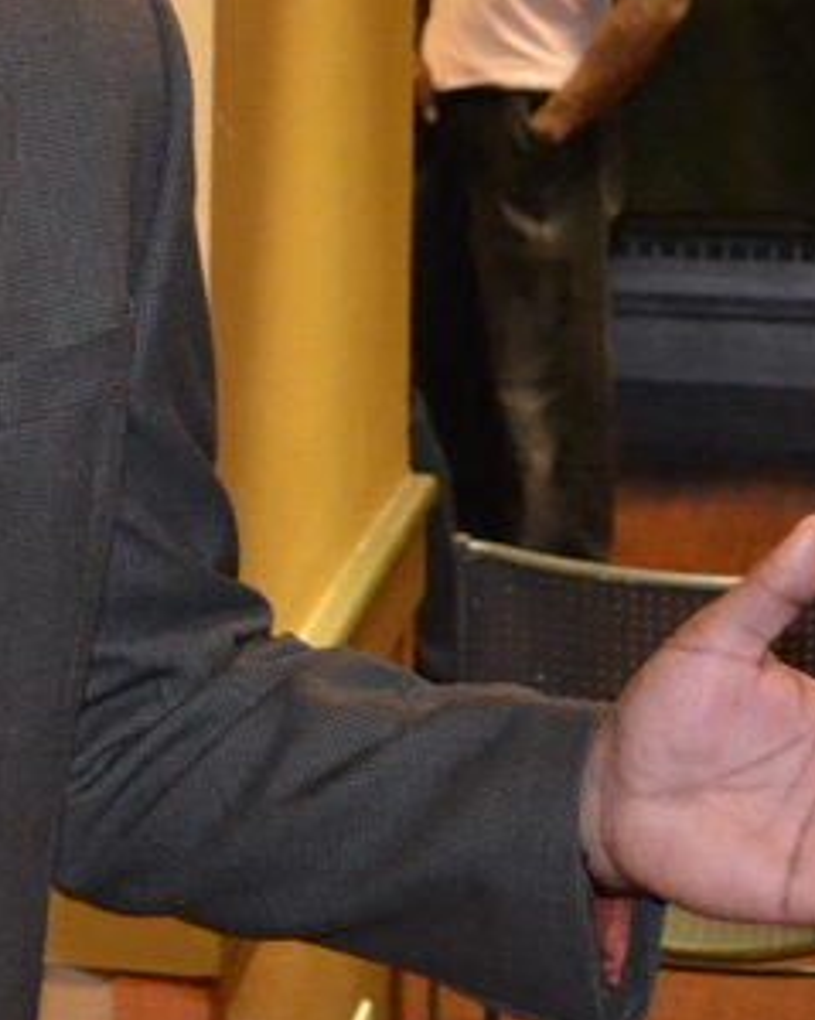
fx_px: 3982
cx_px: -239
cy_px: 43
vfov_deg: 14.4
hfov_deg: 11.4
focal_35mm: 132
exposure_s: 1/60
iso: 3200
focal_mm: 28
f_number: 4.5
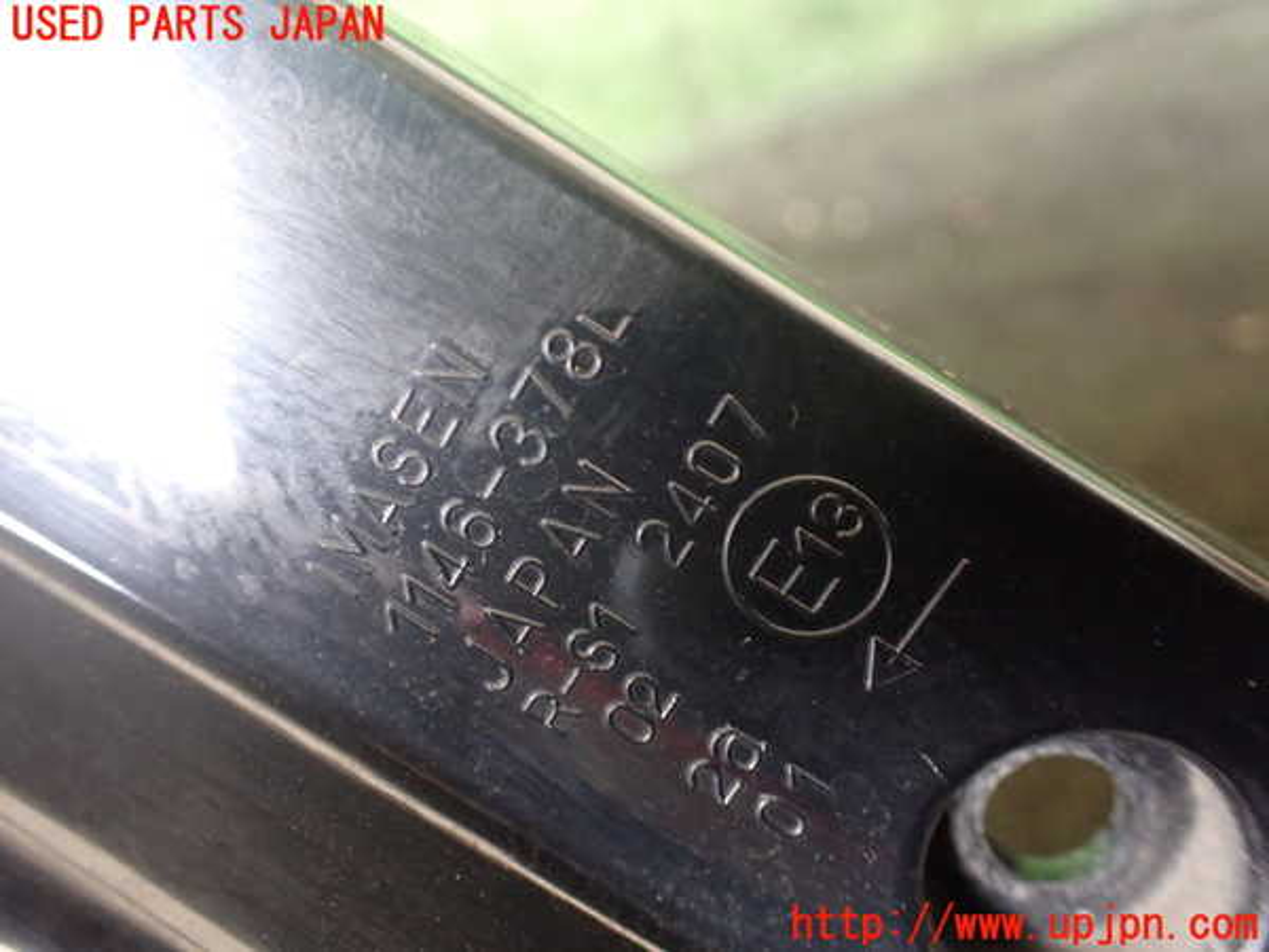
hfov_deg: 60.0
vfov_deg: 46.8
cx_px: 634
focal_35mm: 30
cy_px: 476
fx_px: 1100
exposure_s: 1/30
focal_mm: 5.4
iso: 800
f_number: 2.3
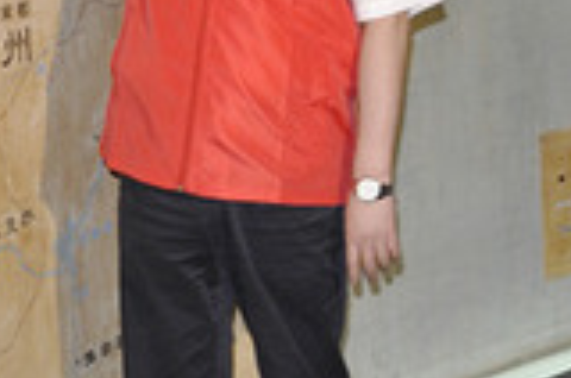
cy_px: -78
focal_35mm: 101
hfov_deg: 19.0
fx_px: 1599
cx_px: 707
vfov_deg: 13.1
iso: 640
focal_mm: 18
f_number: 4
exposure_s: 1/60
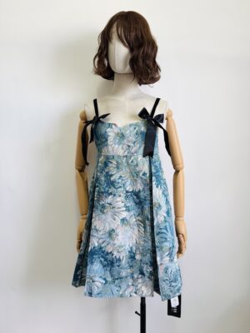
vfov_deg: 71.6
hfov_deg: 56.8
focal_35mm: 24
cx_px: 125
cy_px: 166
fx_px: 231
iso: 200
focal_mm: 6.76
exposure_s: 1/120
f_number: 1.78
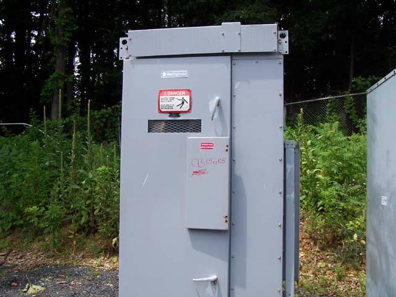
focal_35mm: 38
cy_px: 148
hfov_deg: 49.0
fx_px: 435
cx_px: 198
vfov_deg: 37.7
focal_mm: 6.3
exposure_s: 1/350
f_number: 4
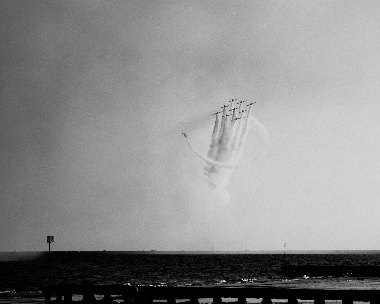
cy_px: 152
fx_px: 1046
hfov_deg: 20.6
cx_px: 211
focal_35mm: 93
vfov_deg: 16.5
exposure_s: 1/5000
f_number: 7.1
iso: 800
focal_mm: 54.5
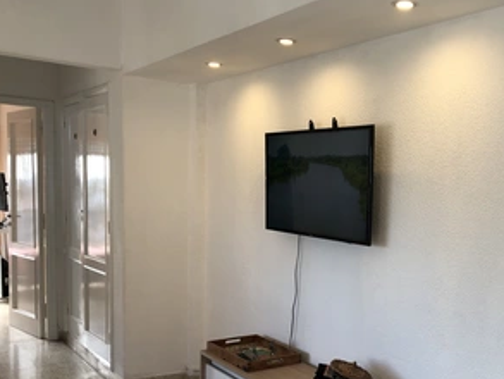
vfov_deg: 33.9
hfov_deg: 44.0
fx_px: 612
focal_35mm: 42
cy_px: 264
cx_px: 346
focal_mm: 3.99
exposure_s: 1/120
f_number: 1.8
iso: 32
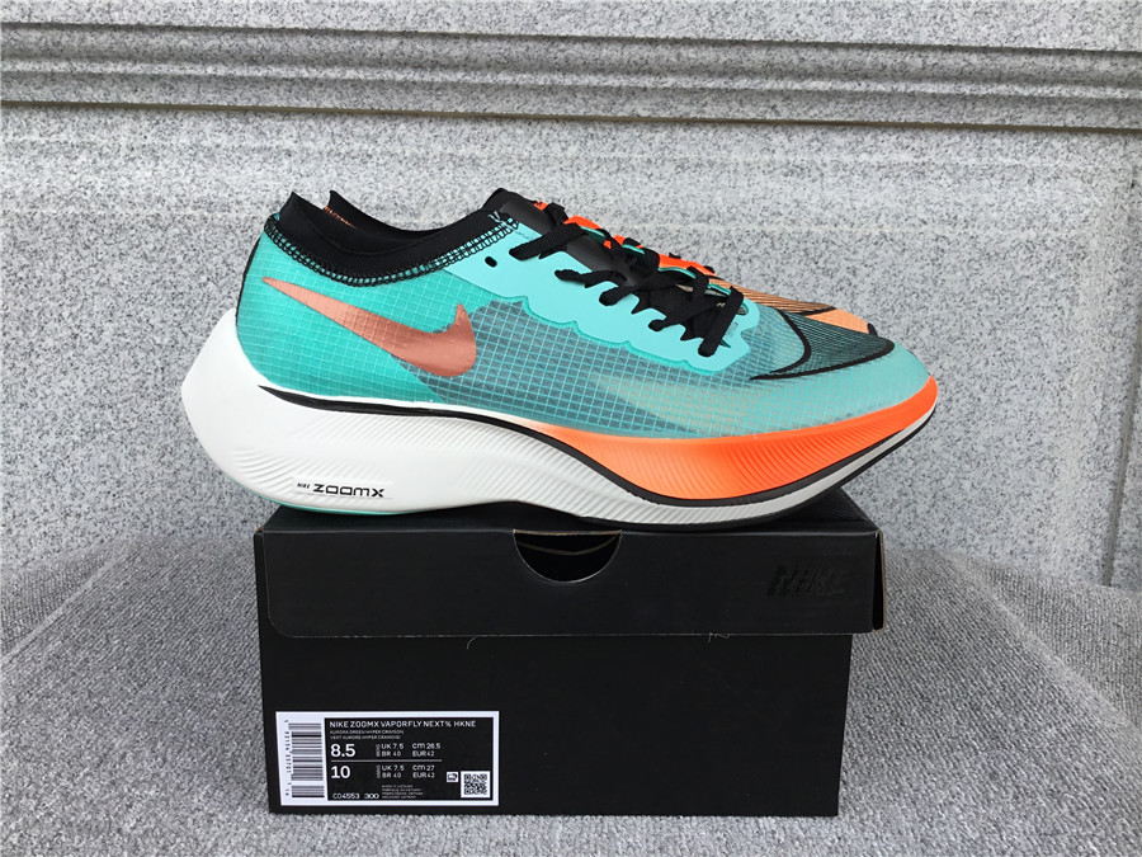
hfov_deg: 58.4
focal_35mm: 31
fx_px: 1023
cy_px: 428
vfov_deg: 45.4
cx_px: 571
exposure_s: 1/330
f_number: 2.4
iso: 25
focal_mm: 3.3
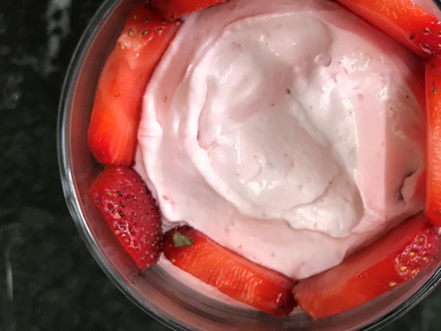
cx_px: 289
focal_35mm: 37
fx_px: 471
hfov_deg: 49.4
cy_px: 131
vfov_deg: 38.5
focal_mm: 3.99
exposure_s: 1/17
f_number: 1.8
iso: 50
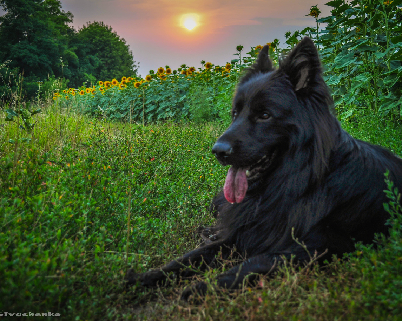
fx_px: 654
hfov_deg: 34.1
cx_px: 211
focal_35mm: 55
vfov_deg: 27.6
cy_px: 159
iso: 200
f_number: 4.8
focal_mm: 32
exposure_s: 1/160
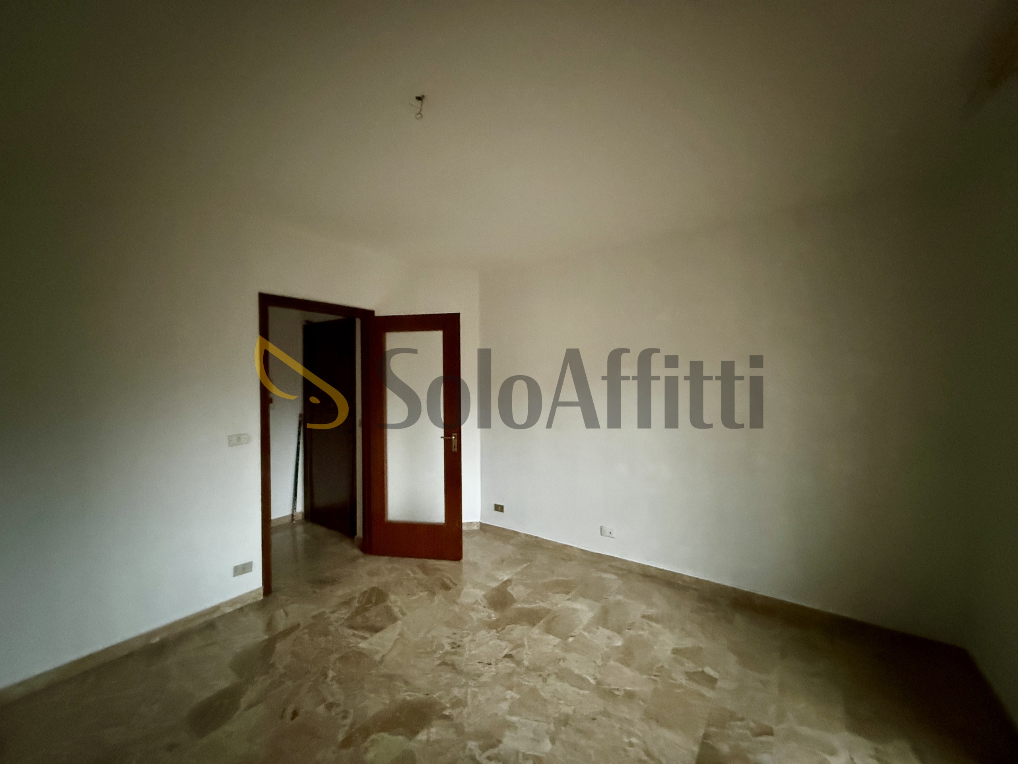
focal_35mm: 14
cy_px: 382
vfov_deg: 85.7
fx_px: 412
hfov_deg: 102.1
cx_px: 509
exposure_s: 1/30
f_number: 2.2
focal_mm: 2.22
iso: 1600
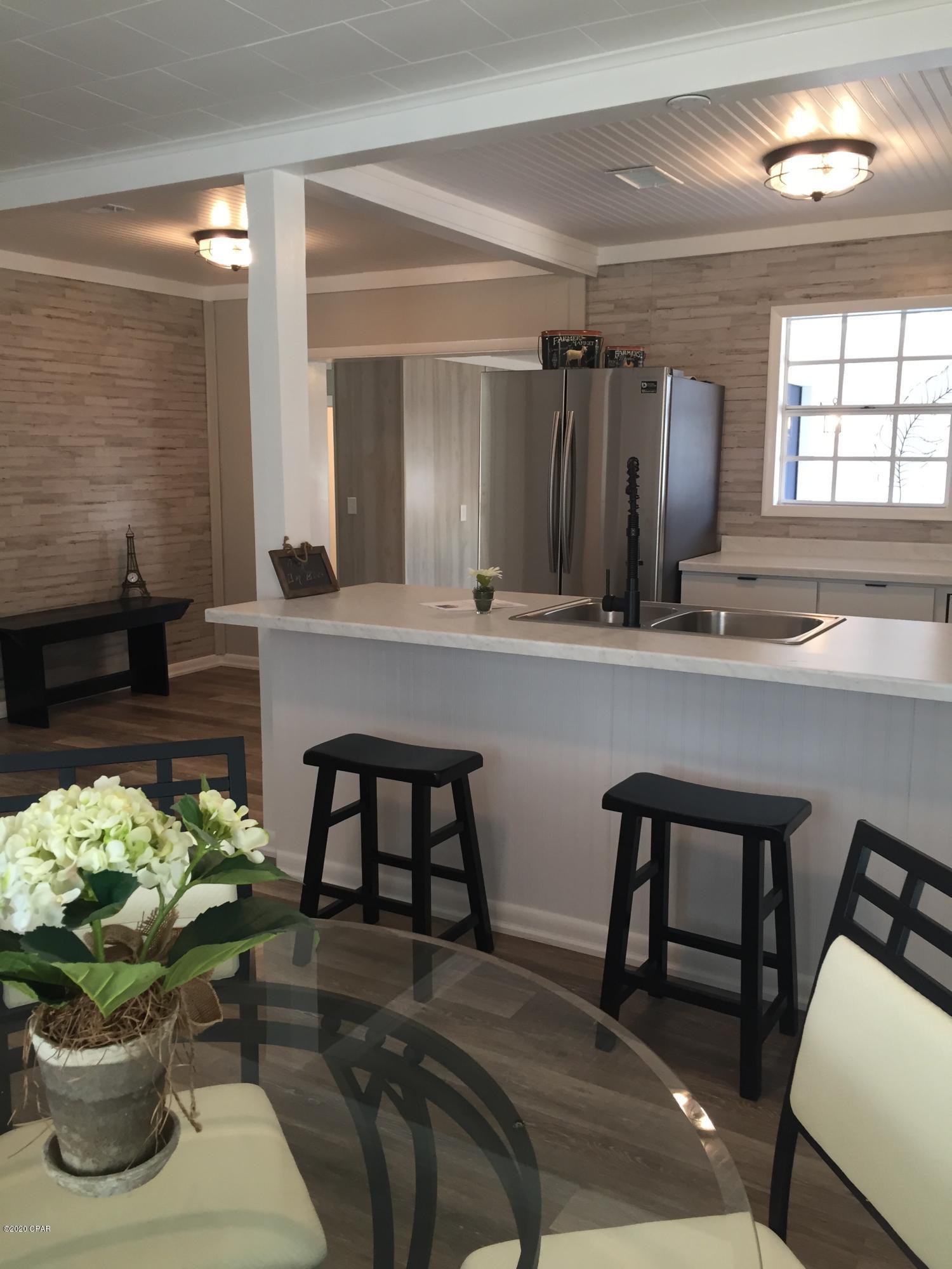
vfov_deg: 61.7
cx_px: 476
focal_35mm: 29
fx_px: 1063
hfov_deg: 48.2
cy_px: 634
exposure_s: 1/30
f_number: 2.2
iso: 64
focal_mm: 4.15
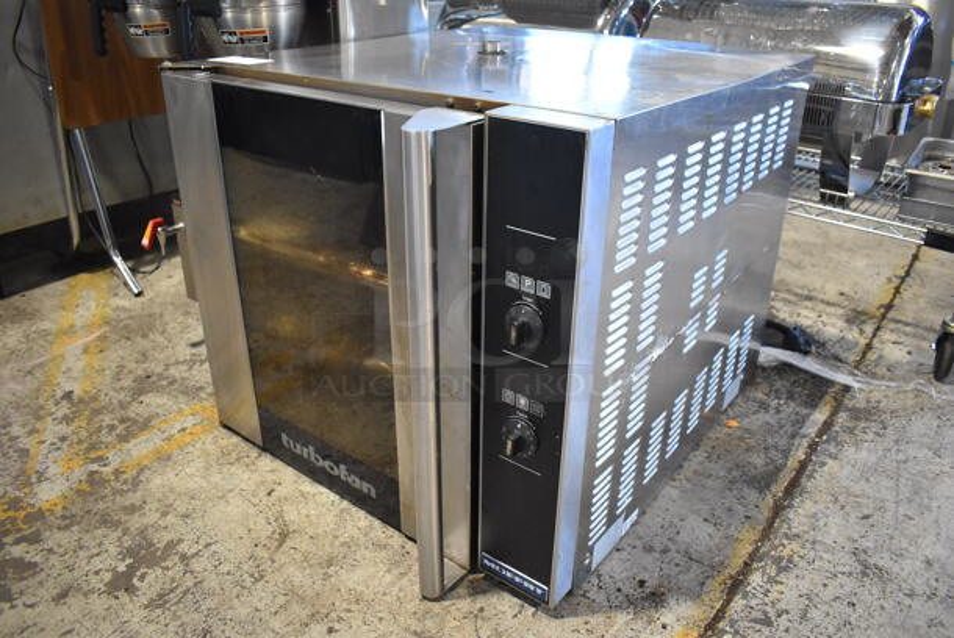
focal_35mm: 27
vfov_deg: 48.0
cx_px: 477
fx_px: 716
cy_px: 319
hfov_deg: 67.3
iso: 3200
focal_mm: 18
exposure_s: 1/125
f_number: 3.5
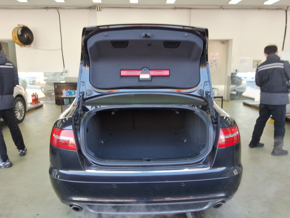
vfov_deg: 49.7
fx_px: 235
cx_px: 145
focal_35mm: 28
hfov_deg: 63.4
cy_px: 109
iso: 33
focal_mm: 2.91
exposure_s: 1/120
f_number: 1.9
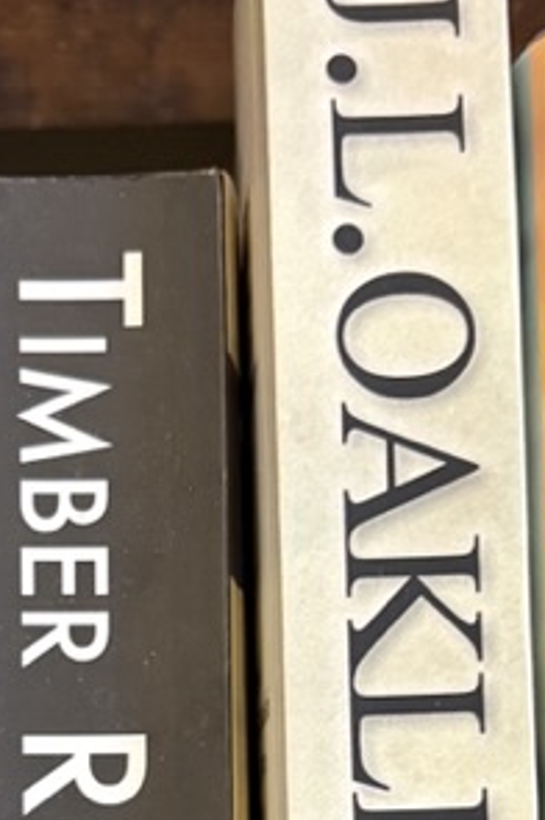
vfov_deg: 20.5
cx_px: 186
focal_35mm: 94
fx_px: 2139
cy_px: 953
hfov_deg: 14.5
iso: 320
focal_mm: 5.96
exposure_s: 1/60
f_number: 1.6
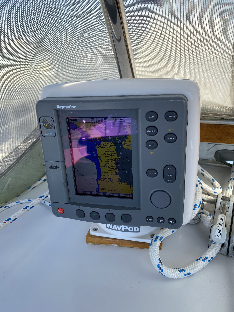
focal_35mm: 26
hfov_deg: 53.1
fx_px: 234
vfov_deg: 67.3
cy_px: 156
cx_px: 117
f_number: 1.8
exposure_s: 1/793
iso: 32
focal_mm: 4.25
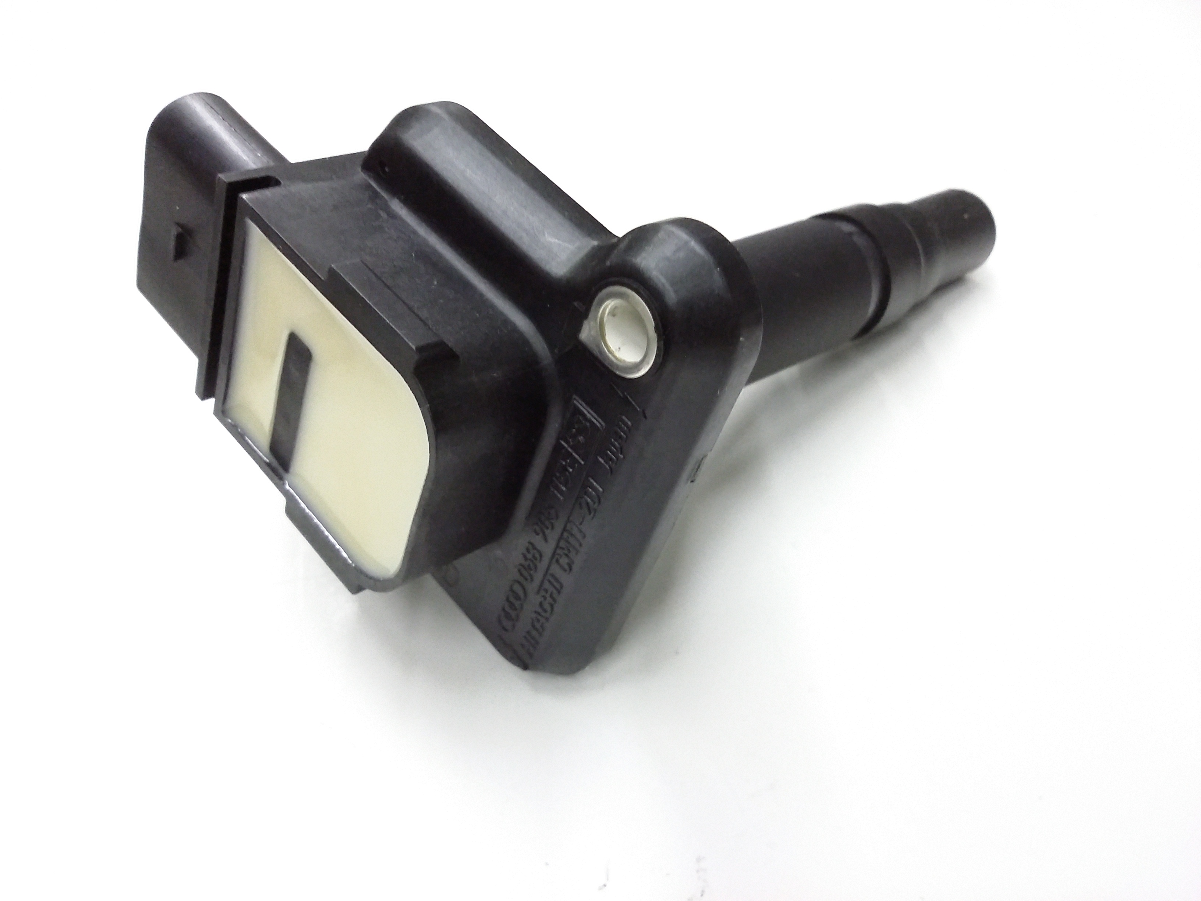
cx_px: 600
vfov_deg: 44.2
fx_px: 1110
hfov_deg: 56.8
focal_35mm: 32
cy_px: 450
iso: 250
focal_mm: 3.4
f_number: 2.4
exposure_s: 1/15
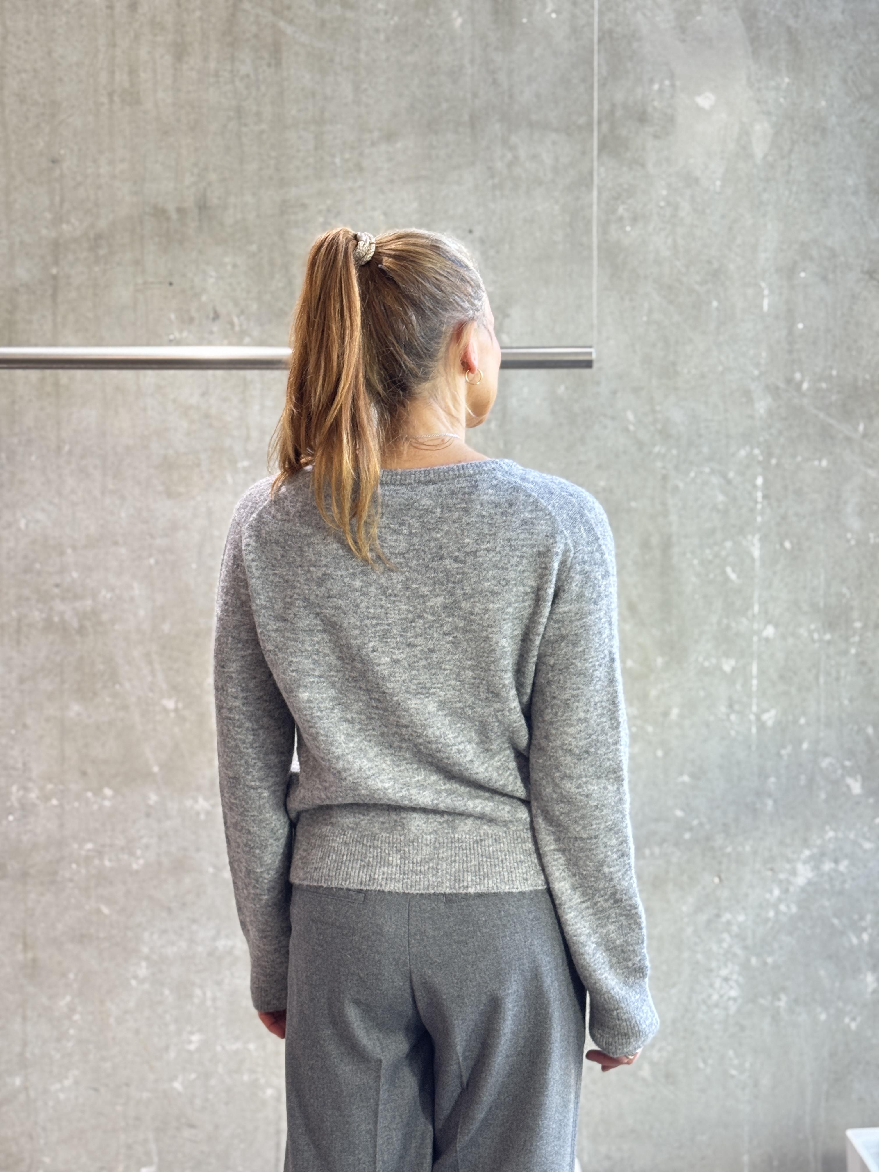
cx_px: 440
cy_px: 586
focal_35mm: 48
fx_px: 1625
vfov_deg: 39.7
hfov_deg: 30.3
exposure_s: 1/50
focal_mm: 6.76
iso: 80
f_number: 1.78
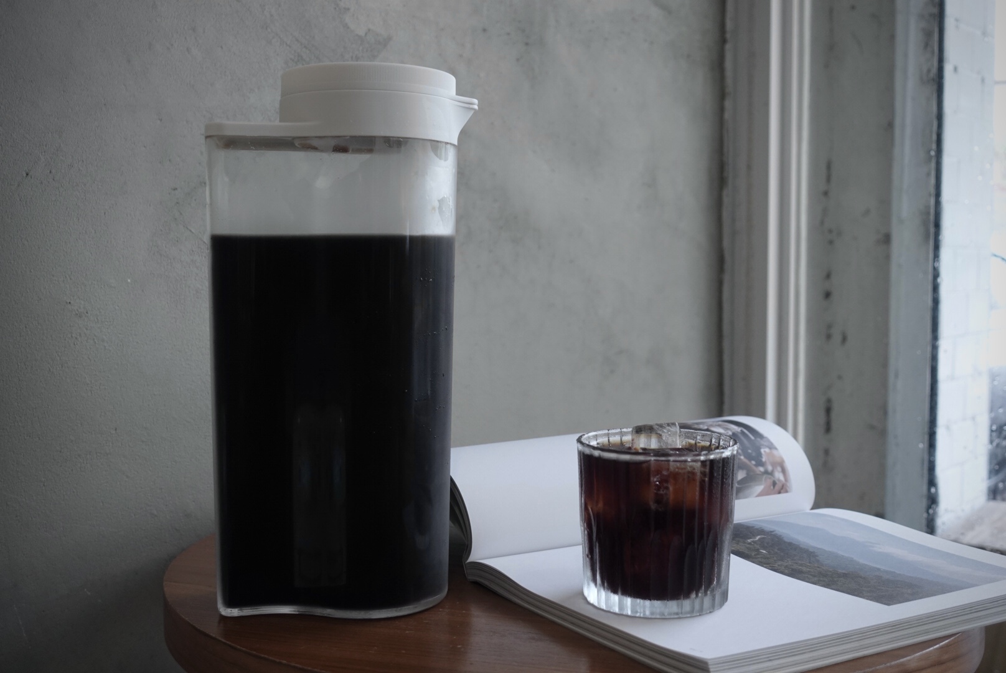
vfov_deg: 31.2
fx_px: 1202
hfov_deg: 45.4
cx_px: 503
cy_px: 336
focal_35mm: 43
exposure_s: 1/50
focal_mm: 15.74
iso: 400
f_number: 2.8
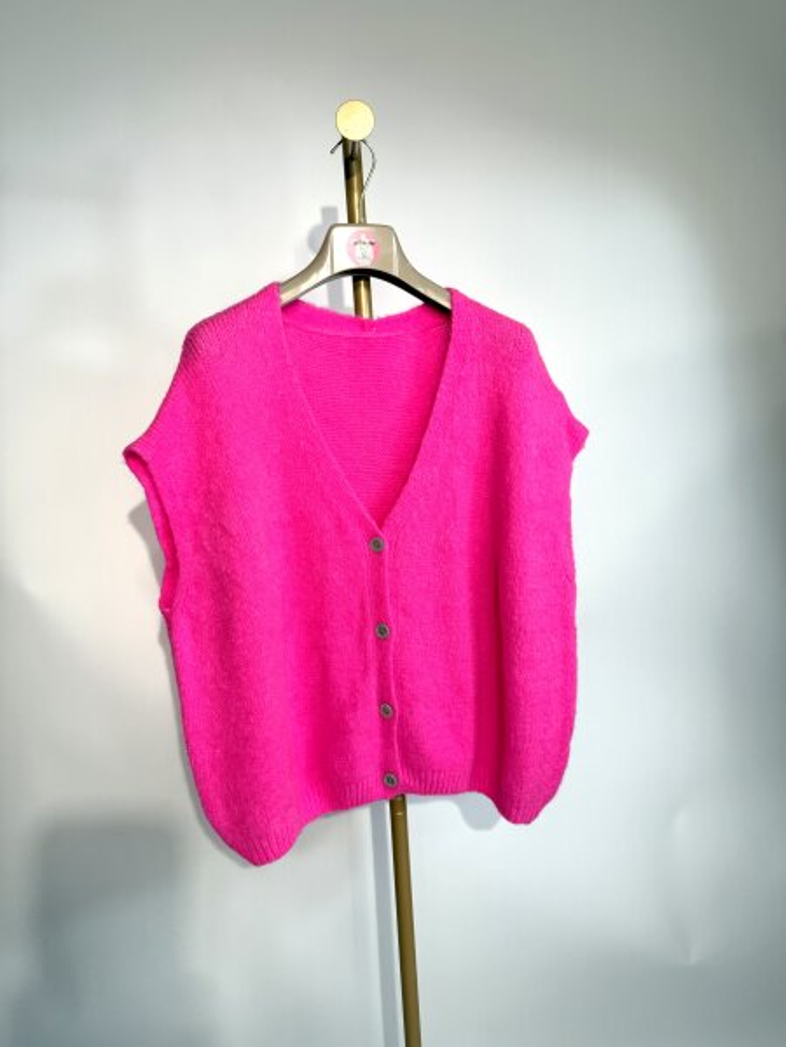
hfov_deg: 56.8
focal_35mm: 24
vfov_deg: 71.6
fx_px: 727
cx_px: 393
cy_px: 524
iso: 80
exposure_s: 1/805
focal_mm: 6.76
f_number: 1.78
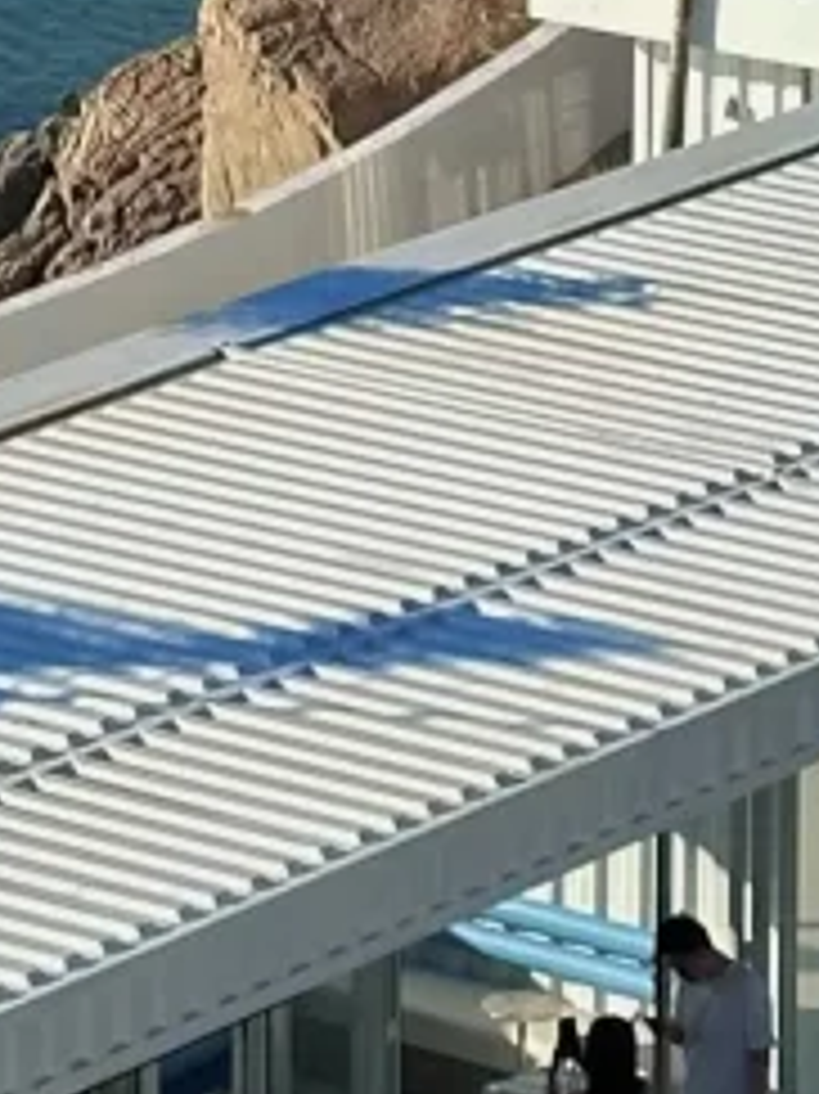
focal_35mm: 285
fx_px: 8999
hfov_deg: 5.2
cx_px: -392
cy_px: -1004
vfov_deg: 6.8
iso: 64
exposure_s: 1/4566
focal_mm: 6.86
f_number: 1.78
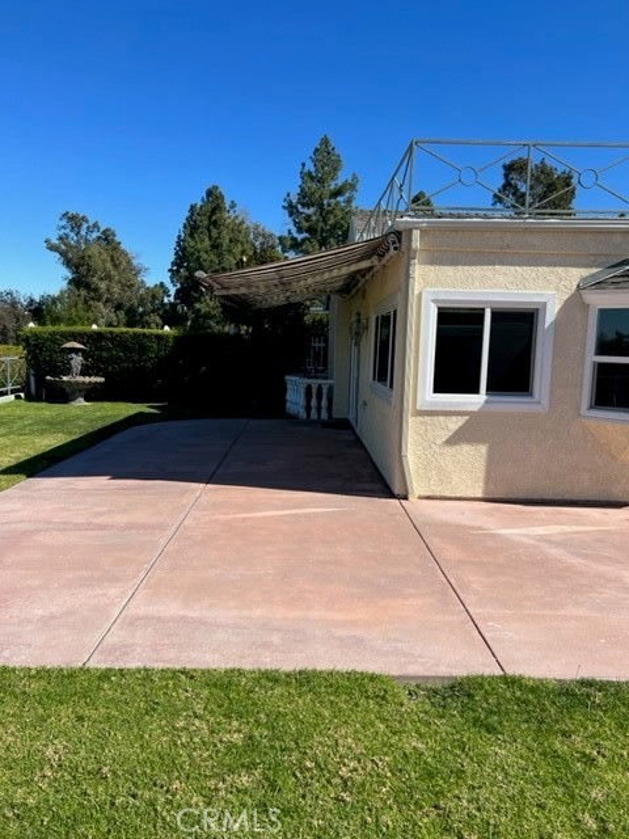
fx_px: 630
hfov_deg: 53.1
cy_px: 420
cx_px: 314
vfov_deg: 67.3
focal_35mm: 26
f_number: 1.5
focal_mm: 5.7
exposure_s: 1/4444
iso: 50
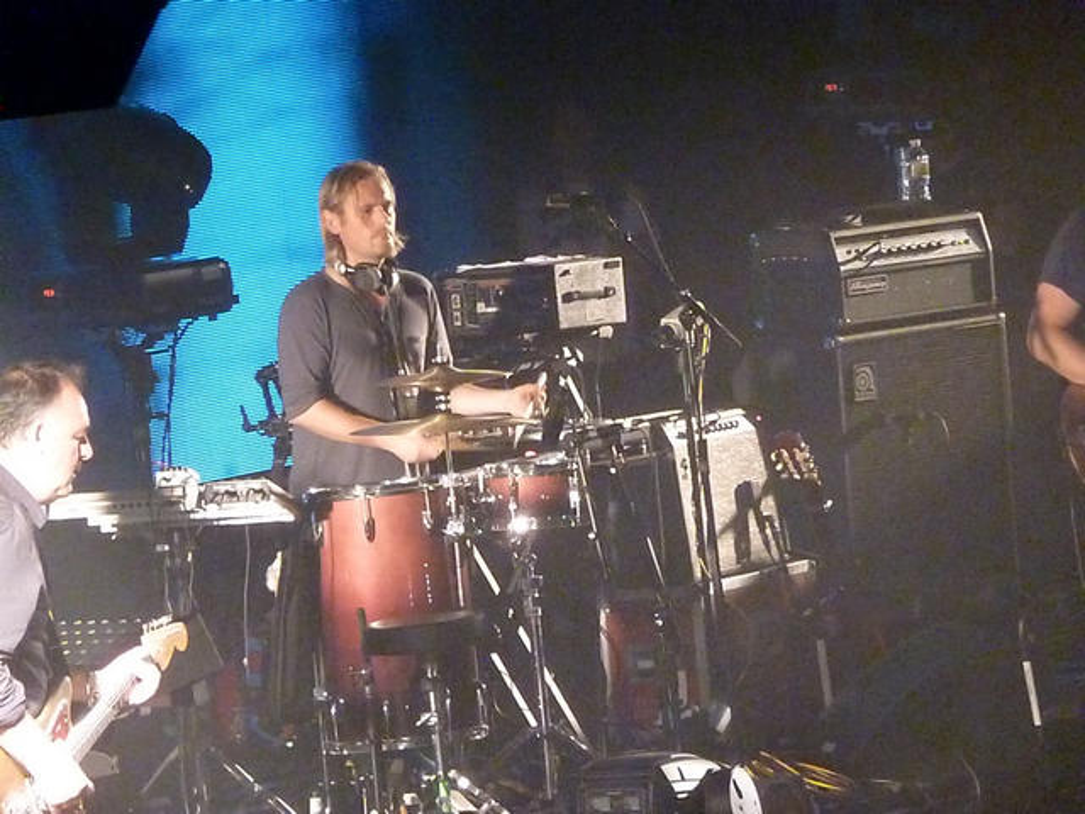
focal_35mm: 384
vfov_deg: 3.9
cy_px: 407
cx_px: 542
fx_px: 12036
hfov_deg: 5.2
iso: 3200
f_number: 5.9
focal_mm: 68.8
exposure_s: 1/30
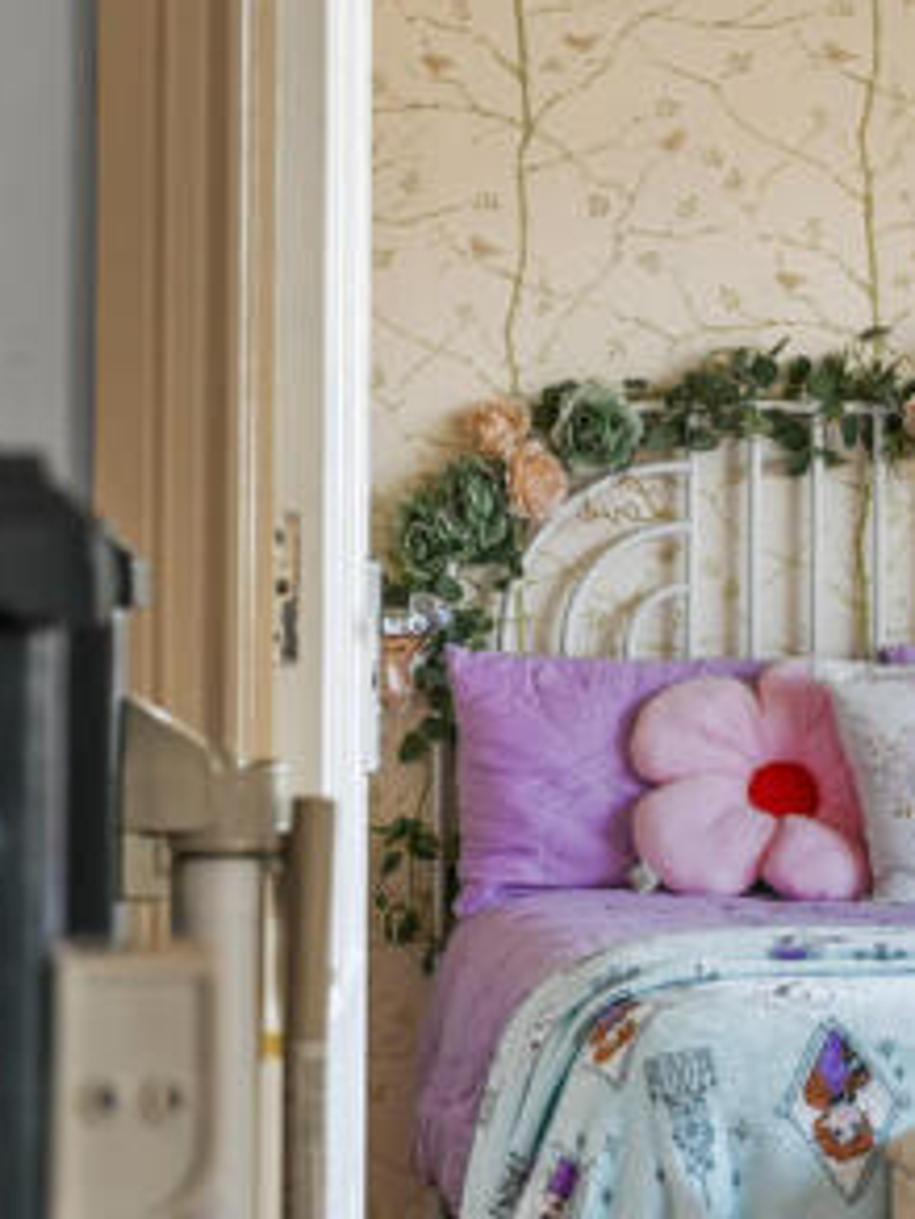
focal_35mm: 108
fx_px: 3806
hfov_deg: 13.4
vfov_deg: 18.2
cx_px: 1007
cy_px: 760
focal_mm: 50
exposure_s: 1/2
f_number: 8
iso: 400
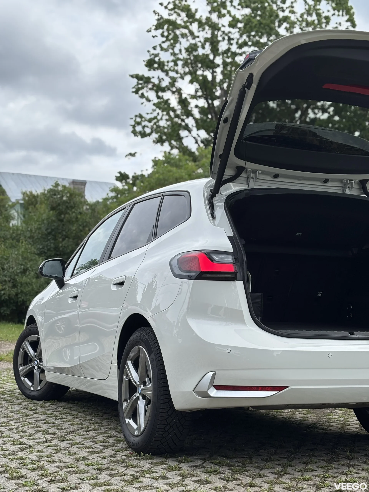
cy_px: 246
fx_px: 739
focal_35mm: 52
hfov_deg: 28.0
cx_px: 184
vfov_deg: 36.8
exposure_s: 1/1592
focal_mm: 5.96
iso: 32
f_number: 1.6
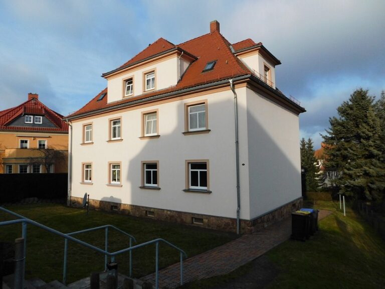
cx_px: 192
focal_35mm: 23
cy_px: 144
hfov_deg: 73.9
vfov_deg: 58.9
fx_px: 256
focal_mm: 4
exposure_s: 1/1000
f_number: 6
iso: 400
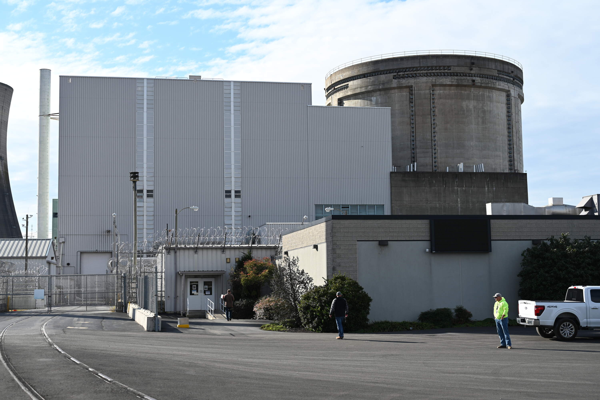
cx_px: 300
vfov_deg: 27.0
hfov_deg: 39.6
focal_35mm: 50
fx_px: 833
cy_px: 200
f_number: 3.5
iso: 100
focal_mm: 50
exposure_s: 1/1000
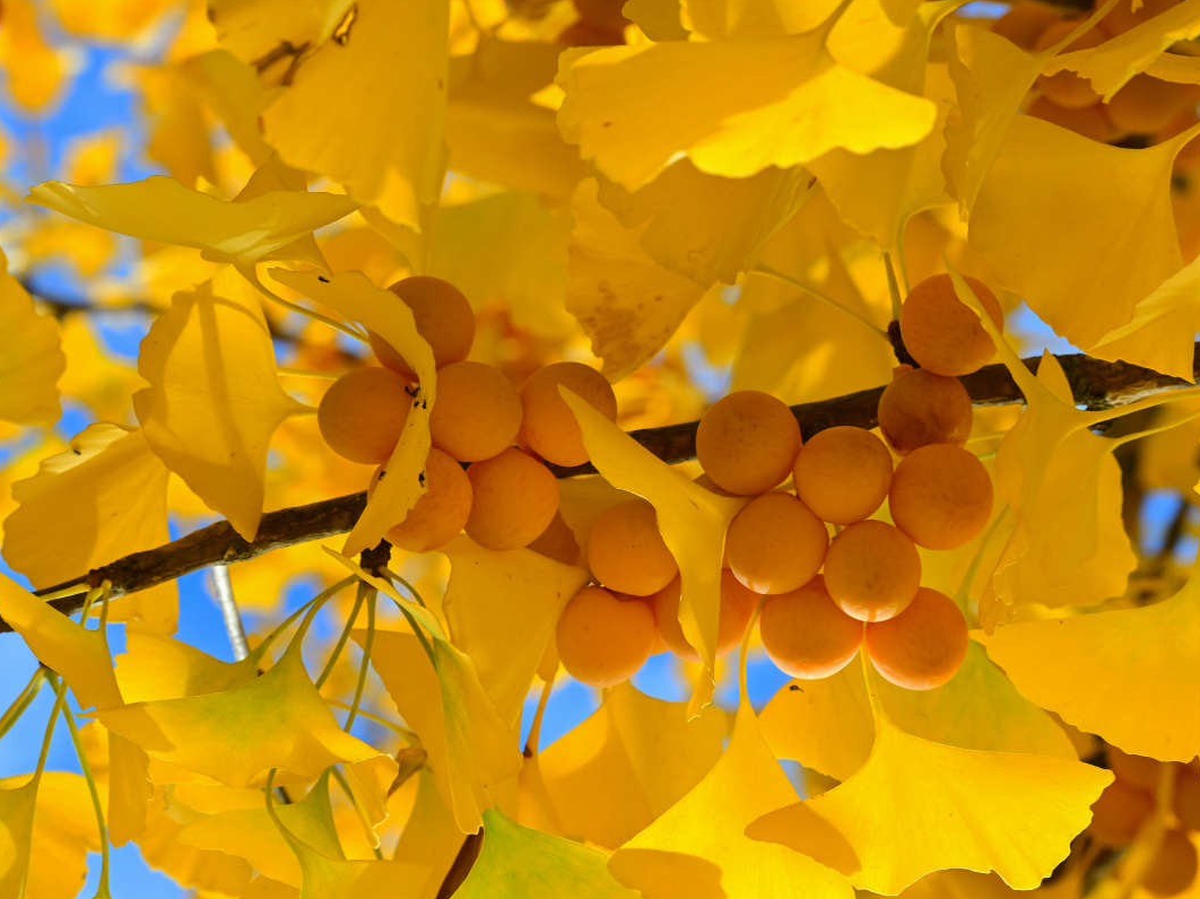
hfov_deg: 12.1
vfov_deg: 9.1
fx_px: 5649
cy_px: 450
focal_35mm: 163
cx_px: 670
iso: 100
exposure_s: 1/80
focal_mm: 100
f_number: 11
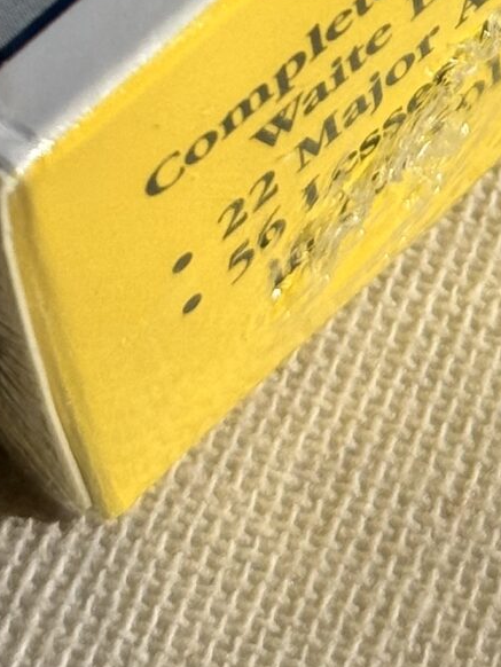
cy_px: -786
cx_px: 594
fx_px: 4069
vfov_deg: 8.7
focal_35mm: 211
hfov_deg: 7.0
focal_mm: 6.76
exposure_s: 1/4098
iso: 80
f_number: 1.78
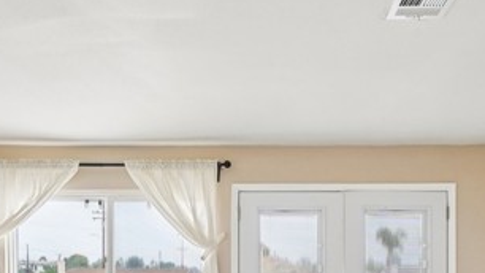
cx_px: 258
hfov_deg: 56.6
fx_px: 450
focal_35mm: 35
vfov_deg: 30.1
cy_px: 303
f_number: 8
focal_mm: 16
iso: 400
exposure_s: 1/60
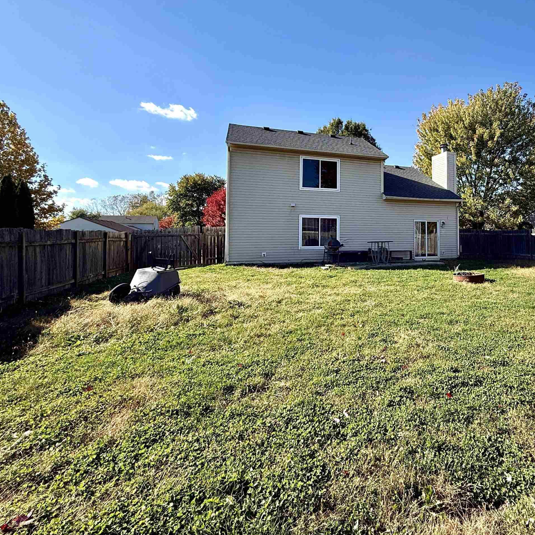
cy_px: 219
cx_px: 381
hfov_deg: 71.2
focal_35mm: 20
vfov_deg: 74.2
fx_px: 350
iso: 64
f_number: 2.2
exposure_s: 1/1399
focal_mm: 2.22
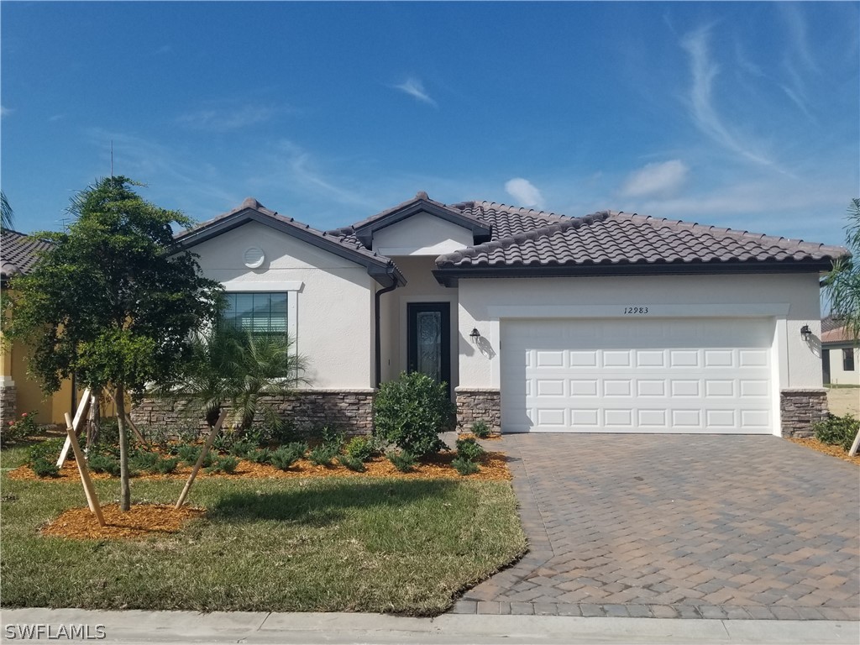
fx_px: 646
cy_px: 322
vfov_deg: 53.1
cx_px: 430
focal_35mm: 26
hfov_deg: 67.3
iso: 50
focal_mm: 4.3
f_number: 1.7
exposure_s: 1/3960
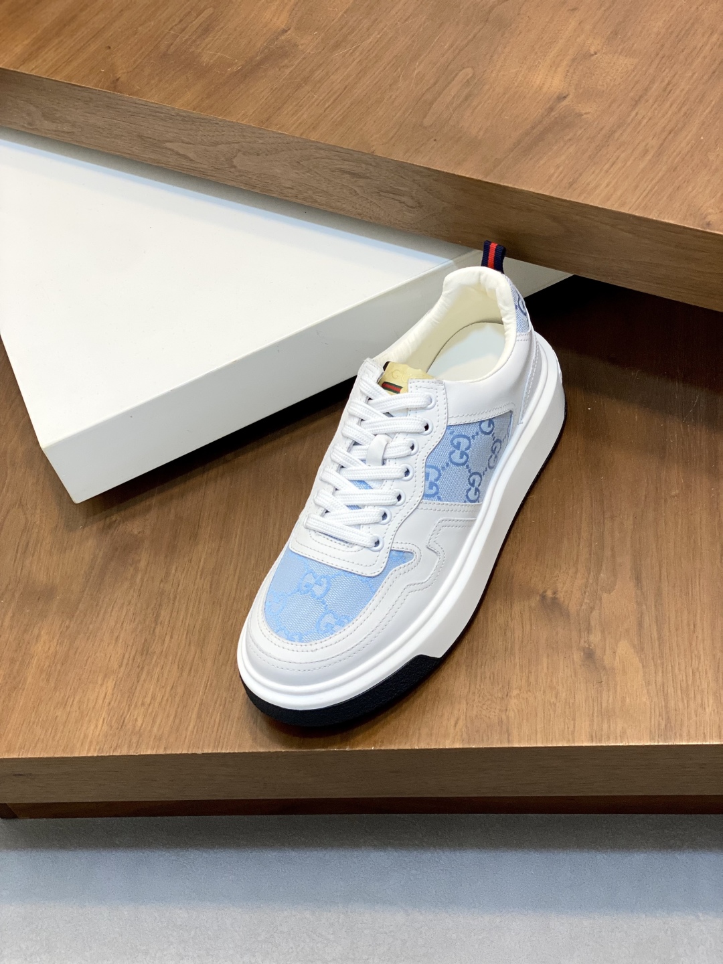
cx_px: 362
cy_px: 482
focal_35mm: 52
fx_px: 1448
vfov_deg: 36.8
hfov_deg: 28.0
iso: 50
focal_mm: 6
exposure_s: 1/100
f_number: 2
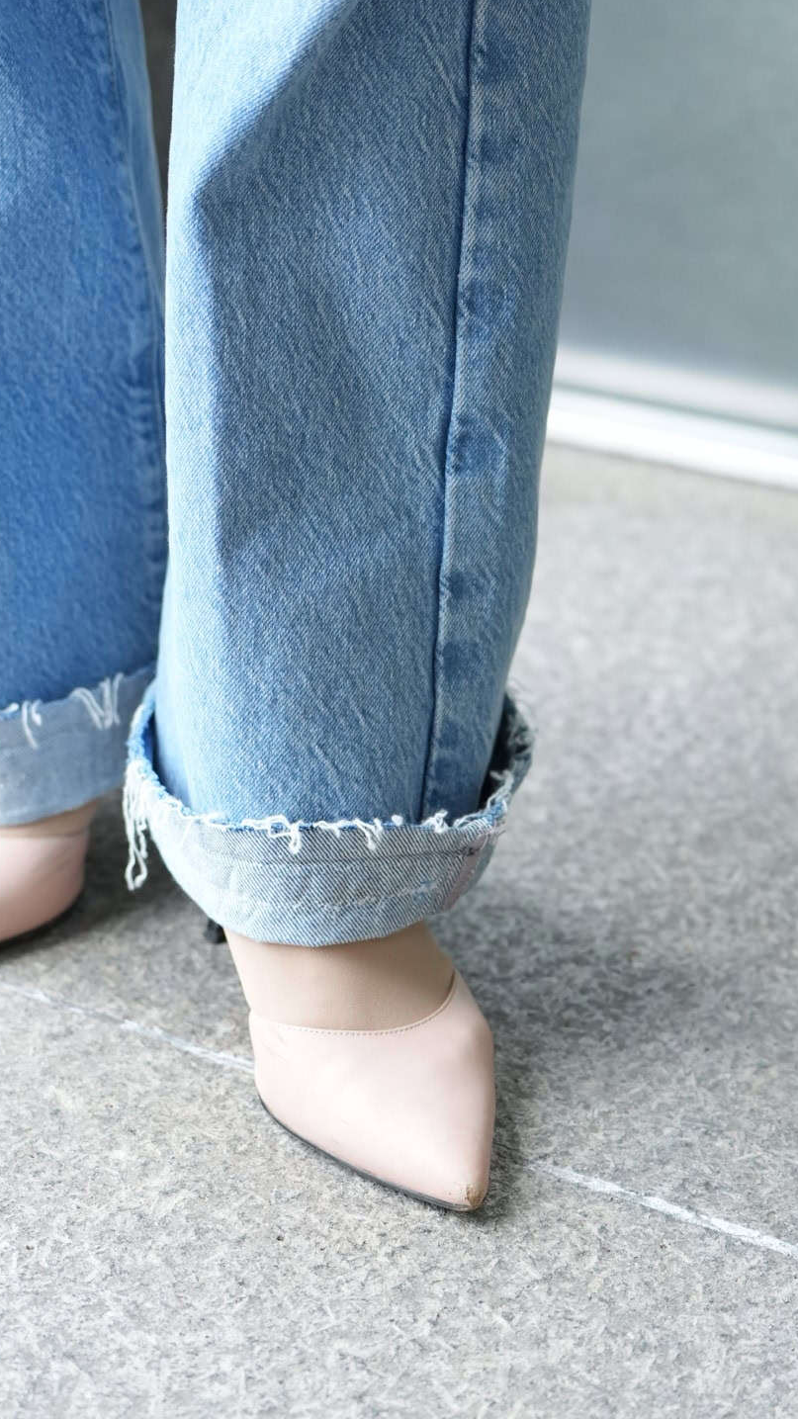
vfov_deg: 29.4
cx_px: 274
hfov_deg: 16.7
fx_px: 2709
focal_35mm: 72
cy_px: 731
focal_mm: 41
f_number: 2.8
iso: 1250
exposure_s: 1/200
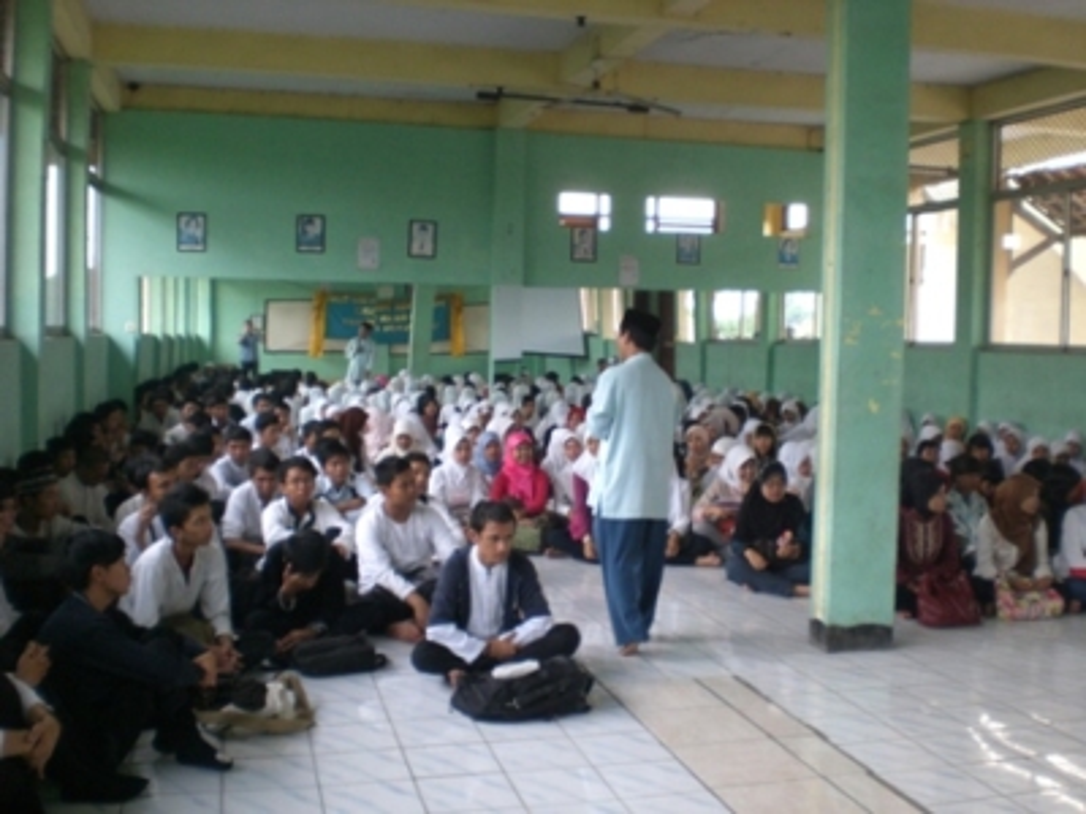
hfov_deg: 49.0
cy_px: 407
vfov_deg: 37.7
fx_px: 1192
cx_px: 543
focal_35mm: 38
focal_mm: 6.3
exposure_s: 1/100
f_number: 3.1
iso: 200
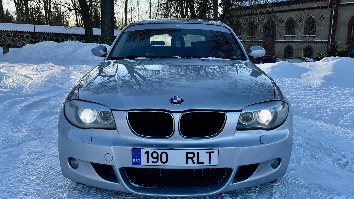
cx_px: 180
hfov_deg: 61.0
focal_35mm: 32
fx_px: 300
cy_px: 105
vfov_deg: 36.7
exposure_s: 1/833
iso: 50
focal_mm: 5.1
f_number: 1.6
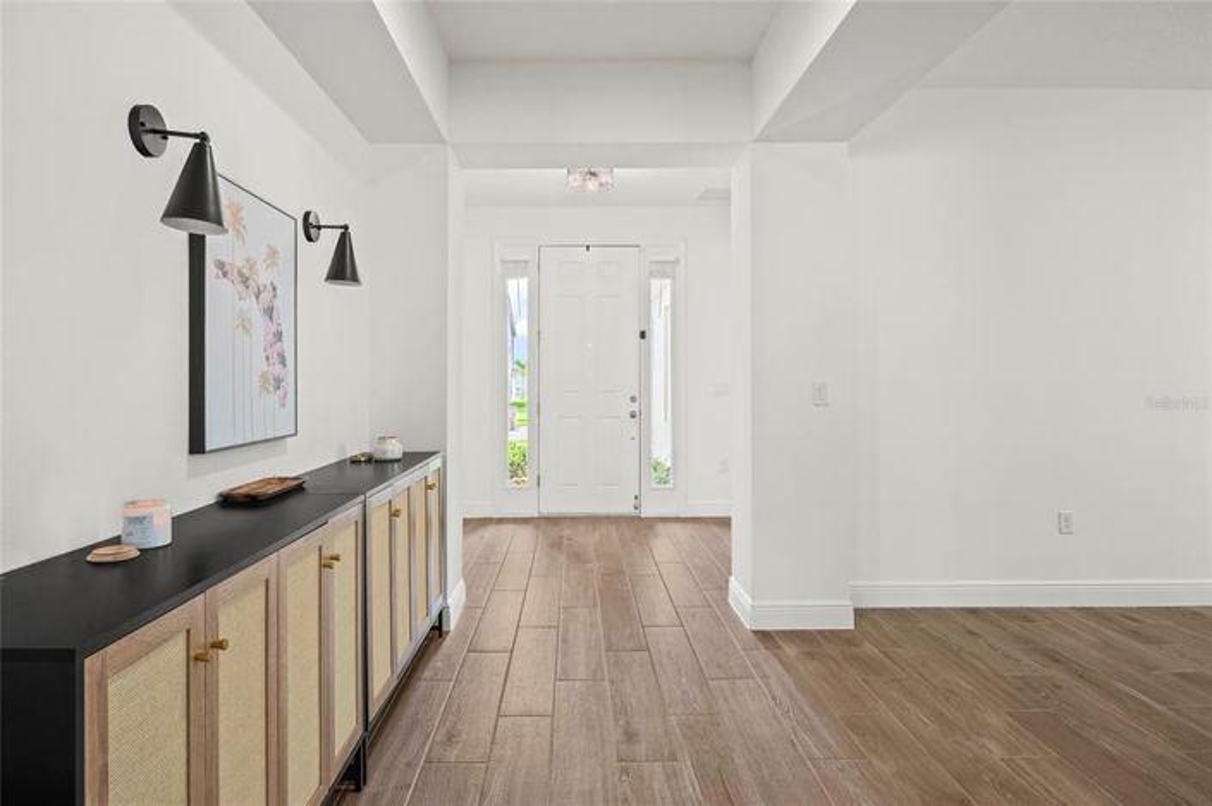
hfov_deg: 85.5
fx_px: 656
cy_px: 403
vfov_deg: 63.1
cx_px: 606
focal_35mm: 20
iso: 200
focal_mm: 13
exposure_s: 1.3
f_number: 8
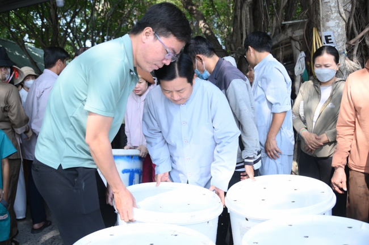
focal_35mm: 34
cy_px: 122
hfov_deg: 55.8
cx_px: 184
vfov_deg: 38.8
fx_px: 348
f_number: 4
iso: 2000
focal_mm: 34
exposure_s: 1/2500
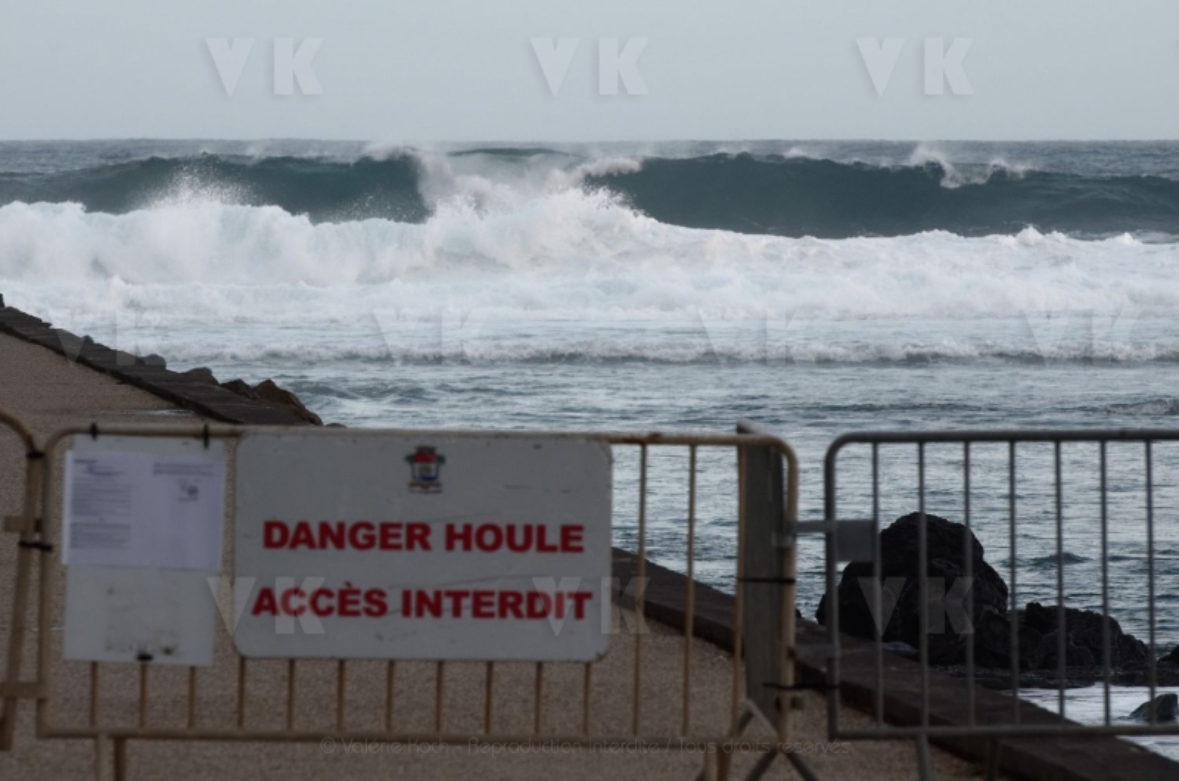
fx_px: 9805
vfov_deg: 4.6
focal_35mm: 300
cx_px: 590
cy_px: 390
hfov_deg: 6.9
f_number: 8
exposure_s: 1/250
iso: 400
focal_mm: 200
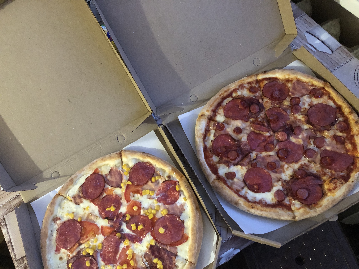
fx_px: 290
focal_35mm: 28
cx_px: 180
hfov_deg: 63.4
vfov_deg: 49.7
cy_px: 134
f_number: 1.8
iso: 100
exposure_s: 1/4
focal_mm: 4
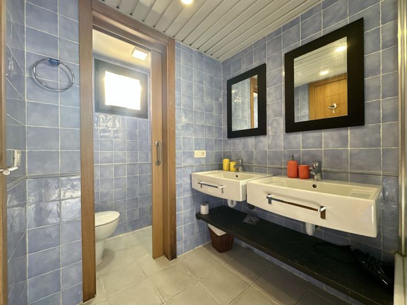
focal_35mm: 14
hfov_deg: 102.1
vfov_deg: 85.6
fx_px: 165
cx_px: 204
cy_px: 152
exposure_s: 1/99
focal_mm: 2.22
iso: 160
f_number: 2.2
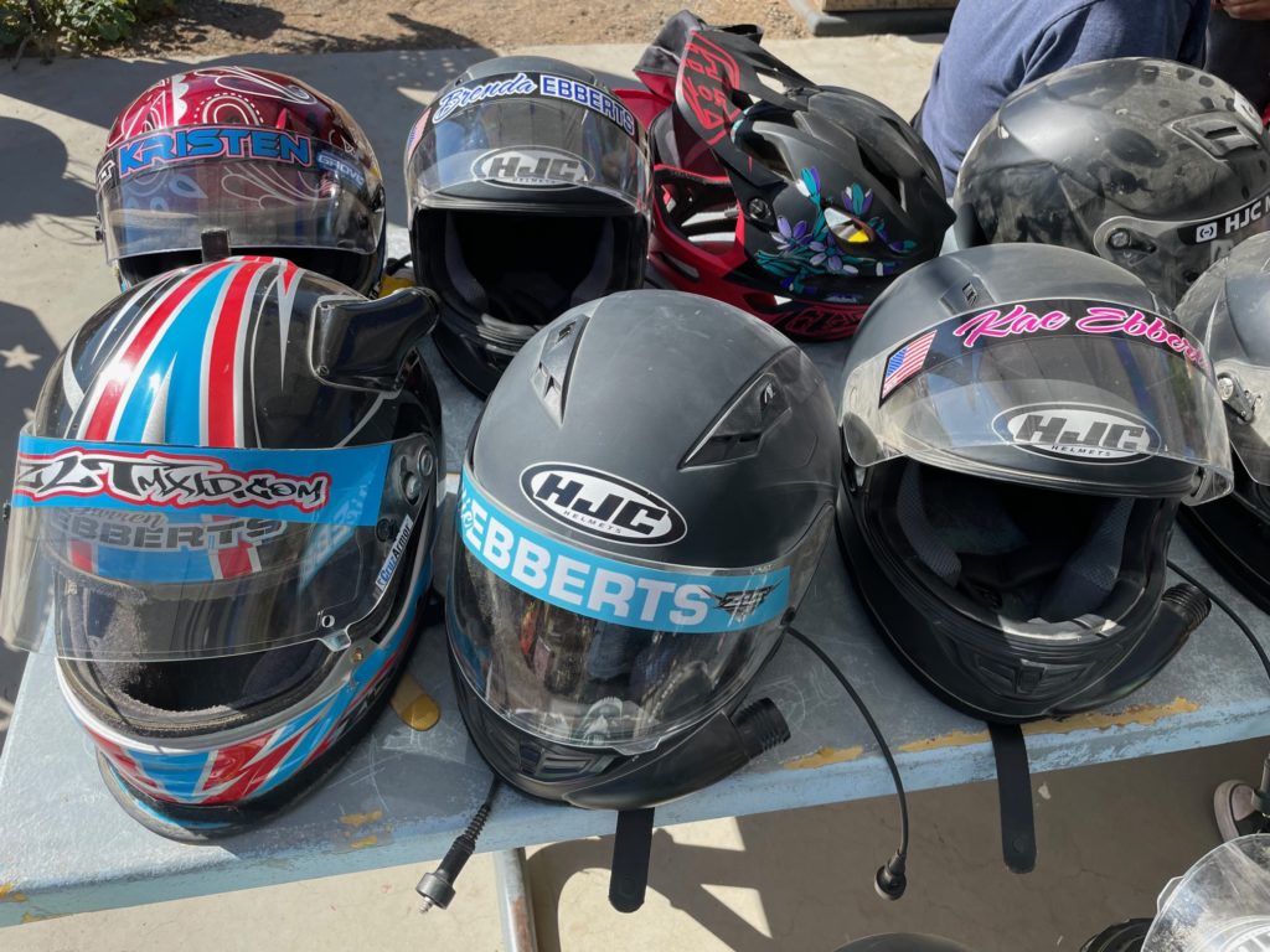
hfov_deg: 67.3
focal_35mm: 26
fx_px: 954
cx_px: 635
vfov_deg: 53.1
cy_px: 476
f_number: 1.6
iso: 32
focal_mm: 4.2
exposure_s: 1/1453
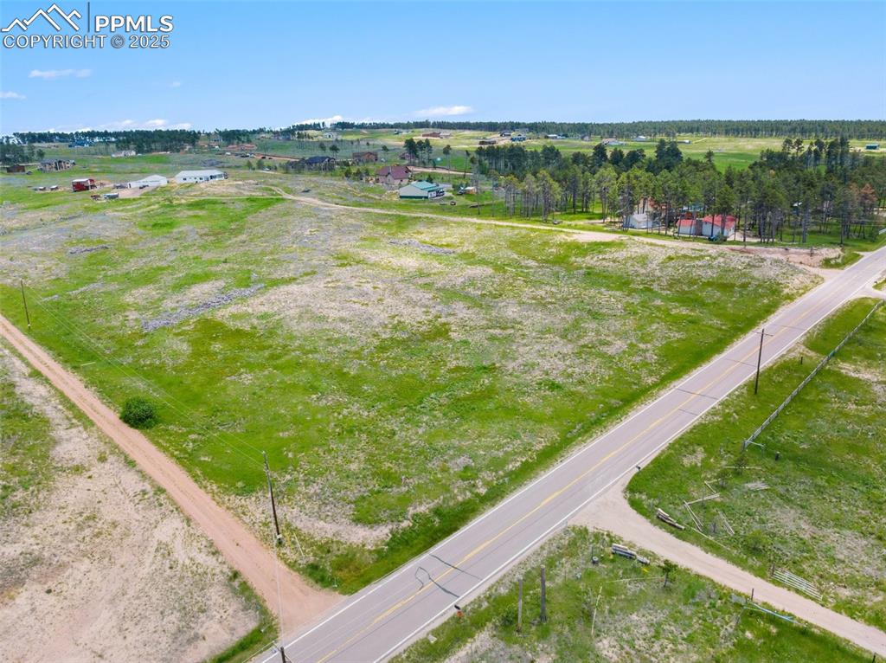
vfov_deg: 56.7
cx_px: 443
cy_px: 332
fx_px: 614
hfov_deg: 71.6
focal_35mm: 24
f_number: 10
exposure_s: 1/100
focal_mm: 12.29
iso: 100
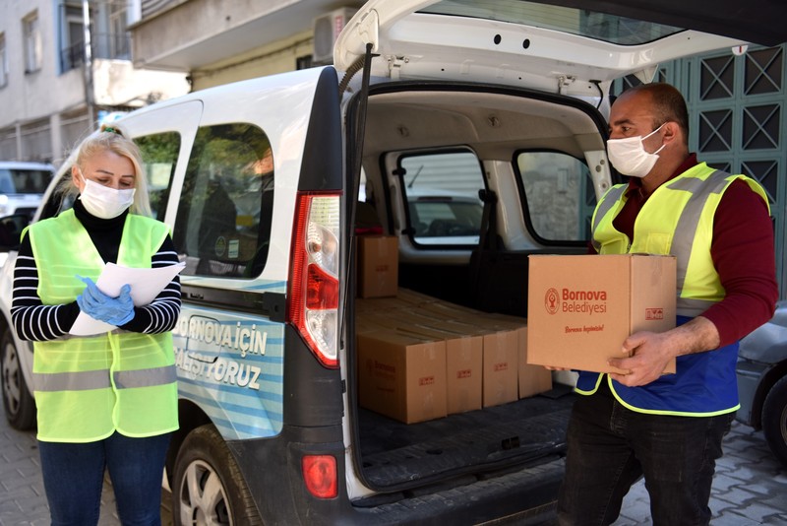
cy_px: 263
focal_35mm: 36
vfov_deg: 36.9
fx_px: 787
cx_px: 394
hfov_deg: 53.1
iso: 250
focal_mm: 36
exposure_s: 1/1600
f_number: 2.8
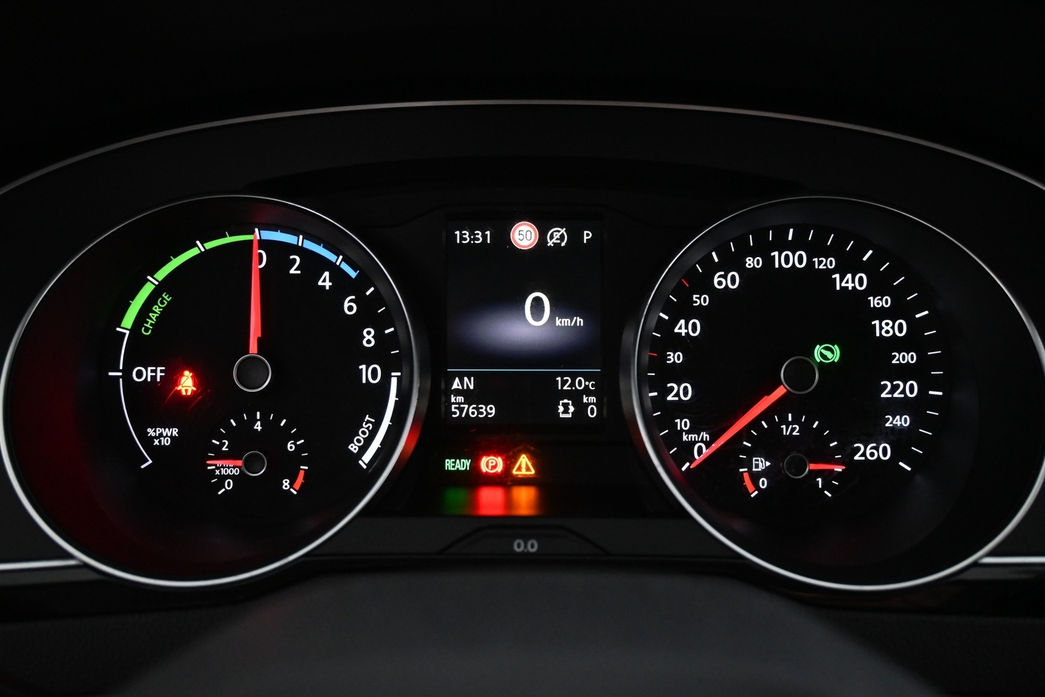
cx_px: 522
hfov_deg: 55.1
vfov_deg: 38.4
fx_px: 1001
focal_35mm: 34
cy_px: 348
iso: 3600
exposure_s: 1/40
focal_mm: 23
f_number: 4.2
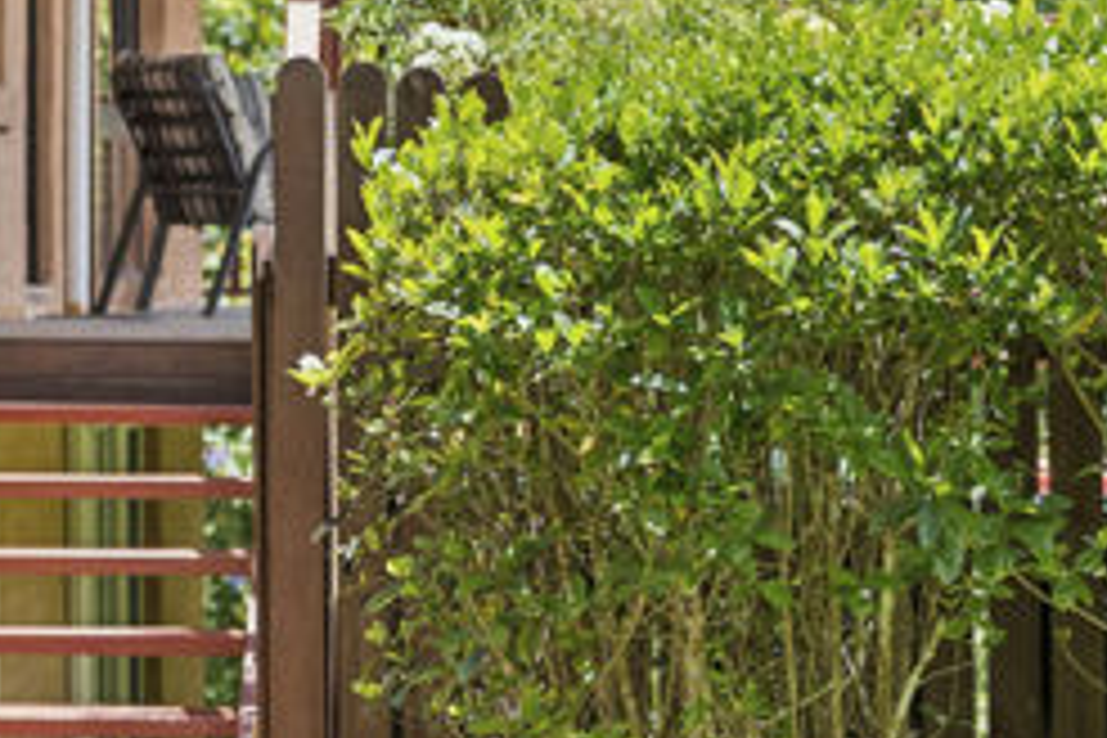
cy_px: 272
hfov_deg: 9.7
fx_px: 6488
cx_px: 72
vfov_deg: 6.5
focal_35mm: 211
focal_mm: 65
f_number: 2.8
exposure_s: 1/2500
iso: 800
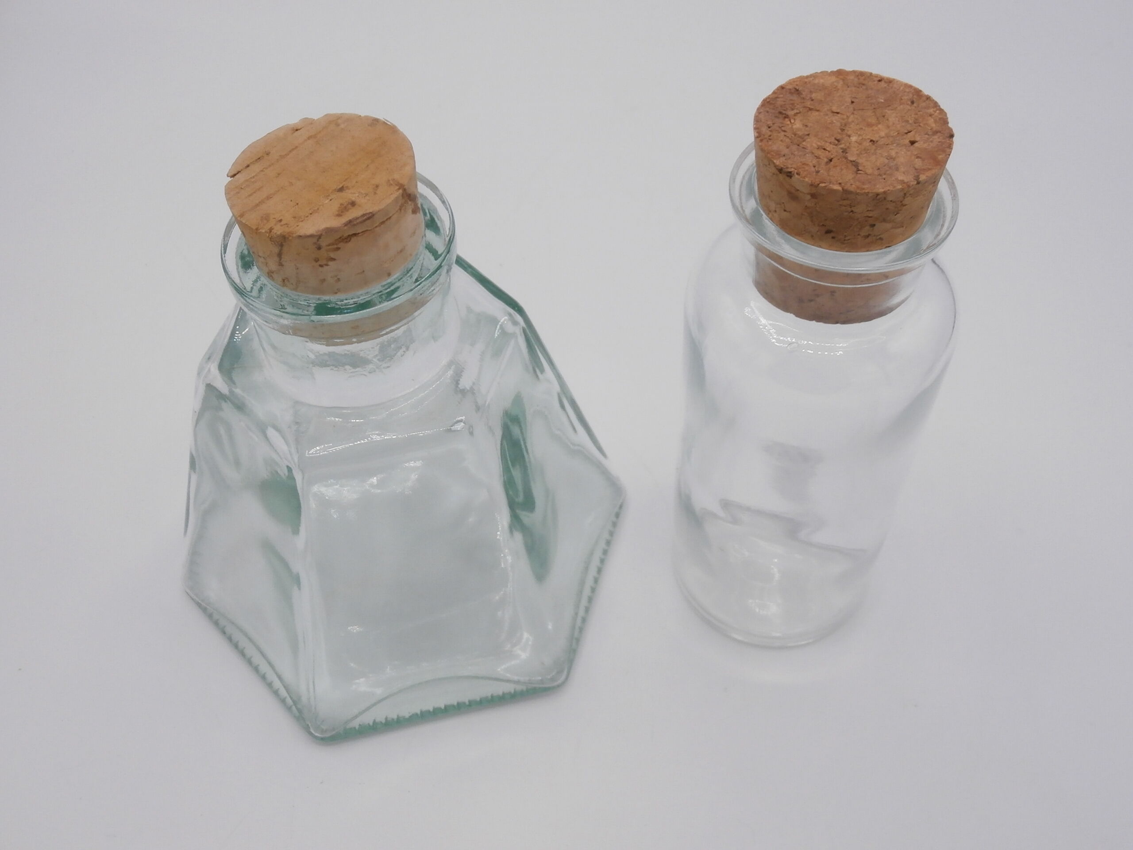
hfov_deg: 49.0
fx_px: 1244
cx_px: 566
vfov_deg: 37.7
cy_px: 425
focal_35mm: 38
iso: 200
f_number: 3.9
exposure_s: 1/800
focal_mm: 6.67
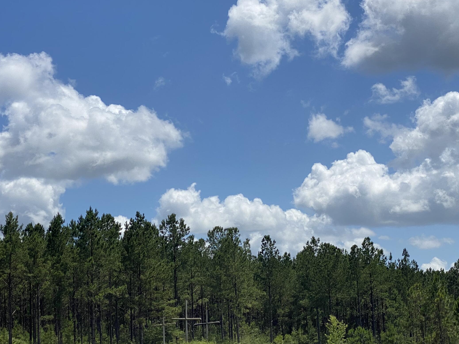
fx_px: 994
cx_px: 183
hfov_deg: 25.9
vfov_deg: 19.6
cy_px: 200
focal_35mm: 75
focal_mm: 6
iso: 20
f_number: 2
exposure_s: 1/2994
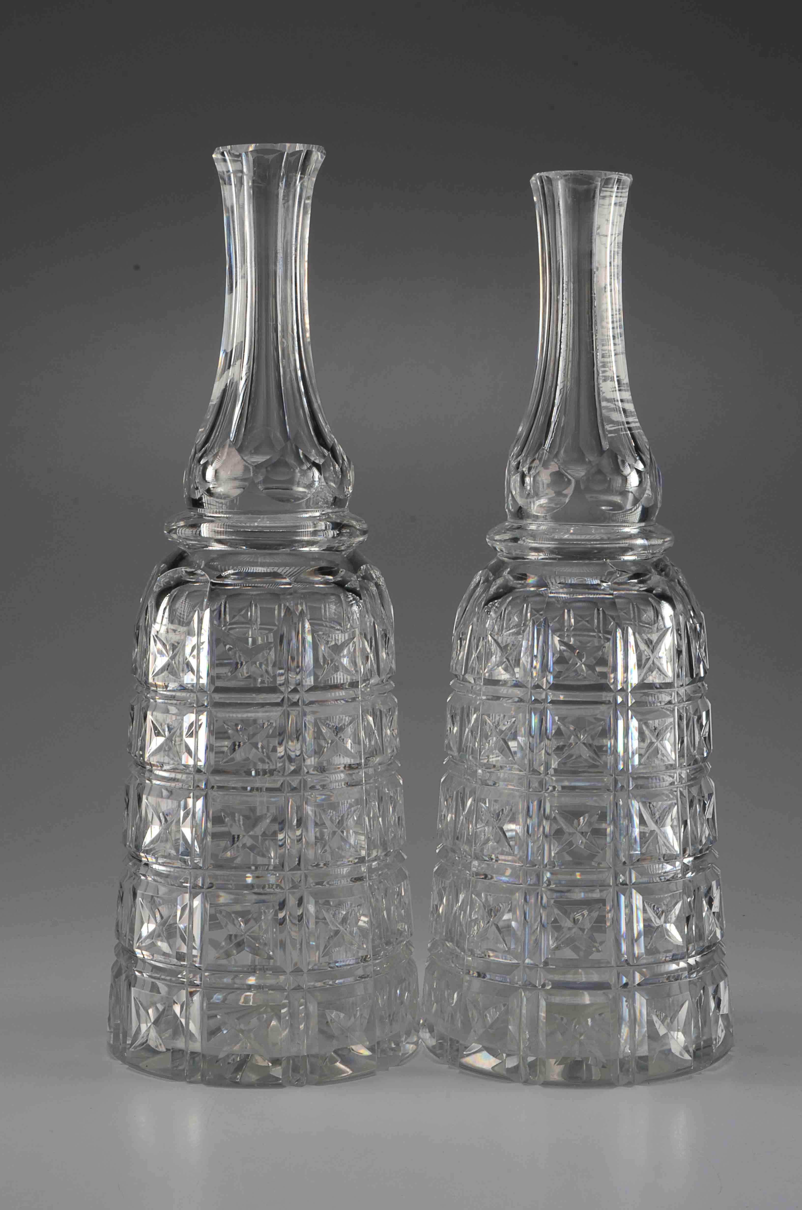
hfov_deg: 18.8
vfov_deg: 28.1
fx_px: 2417
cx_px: 401
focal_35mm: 72
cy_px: 605
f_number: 22
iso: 100
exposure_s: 1/80
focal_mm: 48
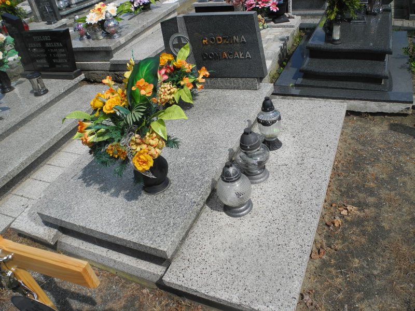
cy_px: 156
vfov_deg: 49.7
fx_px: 336
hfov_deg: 63.4
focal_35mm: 28
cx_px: 208
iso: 100
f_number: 4.5
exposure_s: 1/800
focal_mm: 6
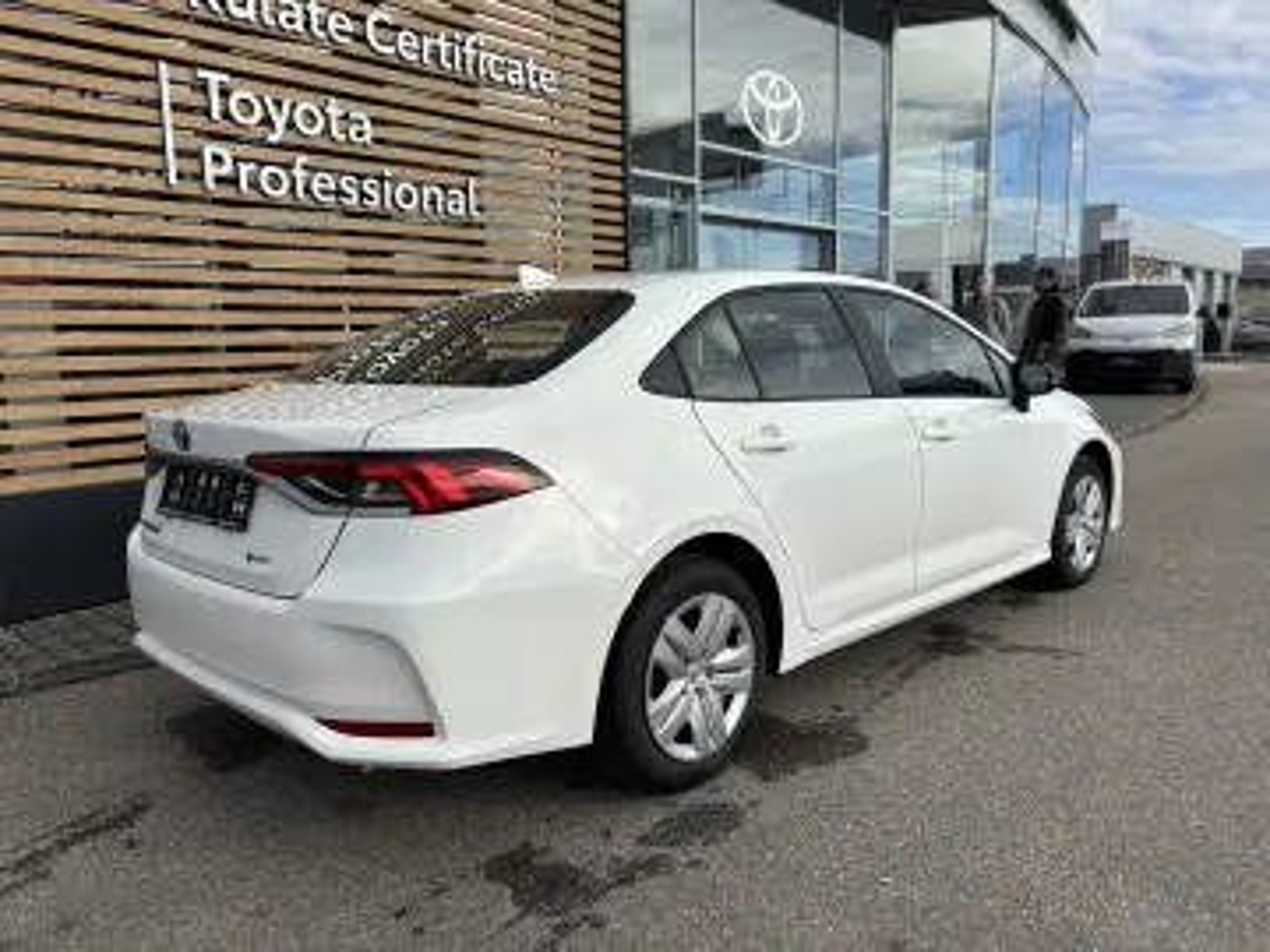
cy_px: 476
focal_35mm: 26
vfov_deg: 53.1
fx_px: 954
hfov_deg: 67.3
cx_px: 635
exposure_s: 1/4255
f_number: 1.6
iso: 50
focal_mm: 5.96
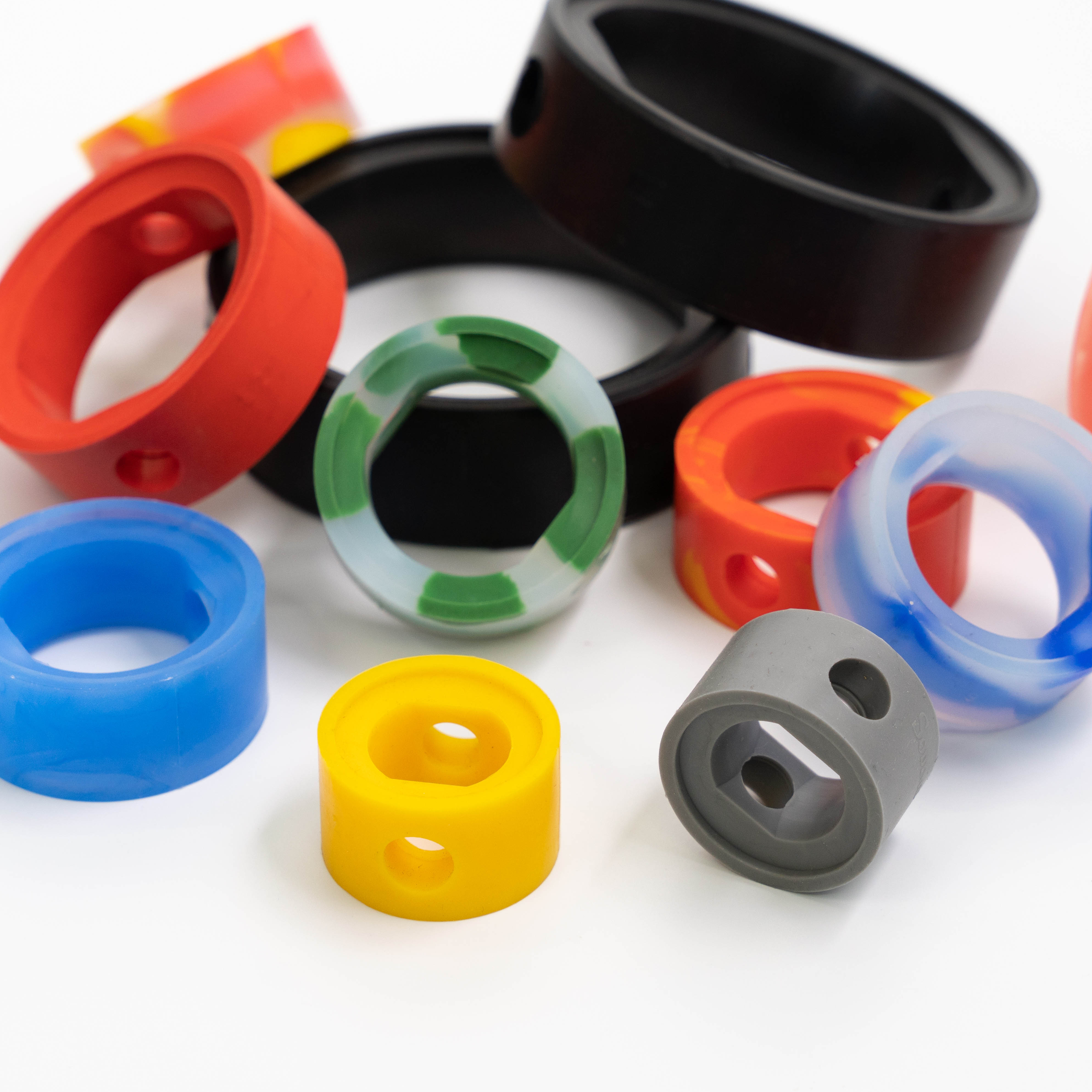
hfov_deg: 14.7
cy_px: 400
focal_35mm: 119
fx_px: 4247
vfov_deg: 14.6
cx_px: 556
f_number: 5.6
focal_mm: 70
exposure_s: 1/100
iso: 400
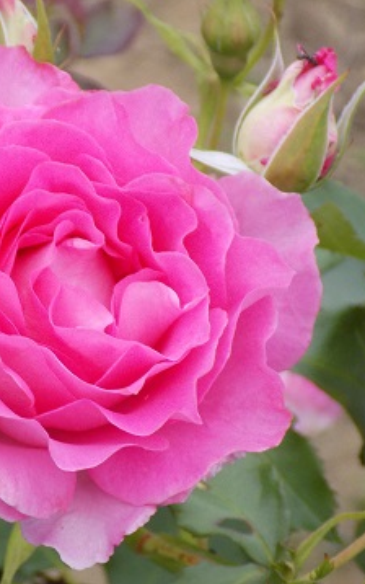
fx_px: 3483
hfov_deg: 6.0
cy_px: 292
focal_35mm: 219
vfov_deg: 9.6
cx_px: 64
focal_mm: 27.3
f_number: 5.2
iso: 320
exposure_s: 1/30
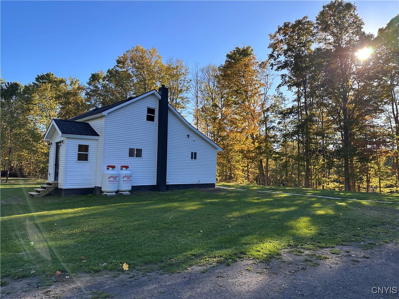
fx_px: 277
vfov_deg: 56.8
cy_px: 150
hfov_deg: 71.6
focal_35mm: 24
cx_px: 200
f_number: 1.78
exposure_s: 1/1453
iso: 80
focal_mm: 6.86
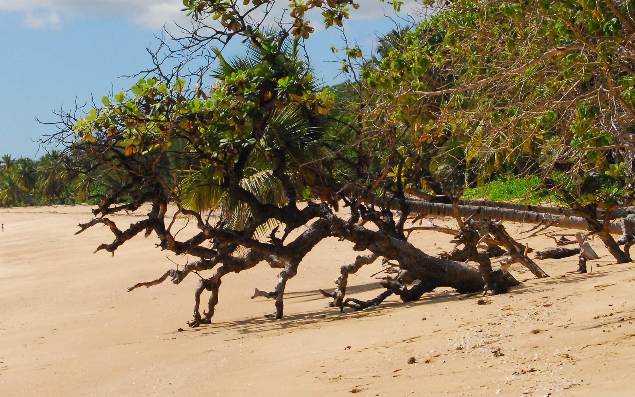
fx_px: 2194
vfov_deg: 10.3
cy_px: 104
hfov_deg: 16.5
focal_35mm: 127
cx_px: 275
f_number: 13
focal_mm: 55
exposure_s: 1/1000
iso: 800
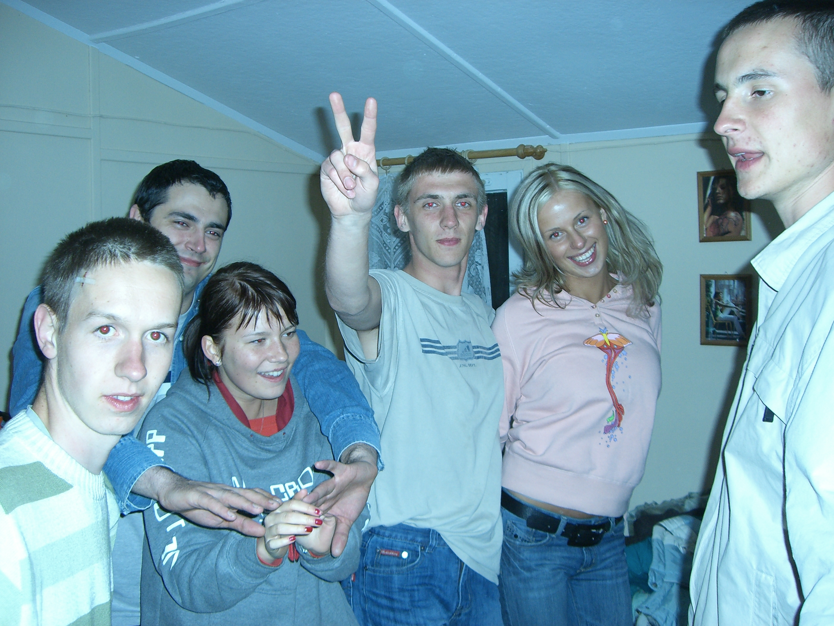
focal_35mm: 38
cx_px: 417
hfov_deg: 49.0
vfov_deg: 37.7
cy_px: 313
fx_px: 916
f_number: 2.7
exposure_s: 1/60
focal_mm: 6.2
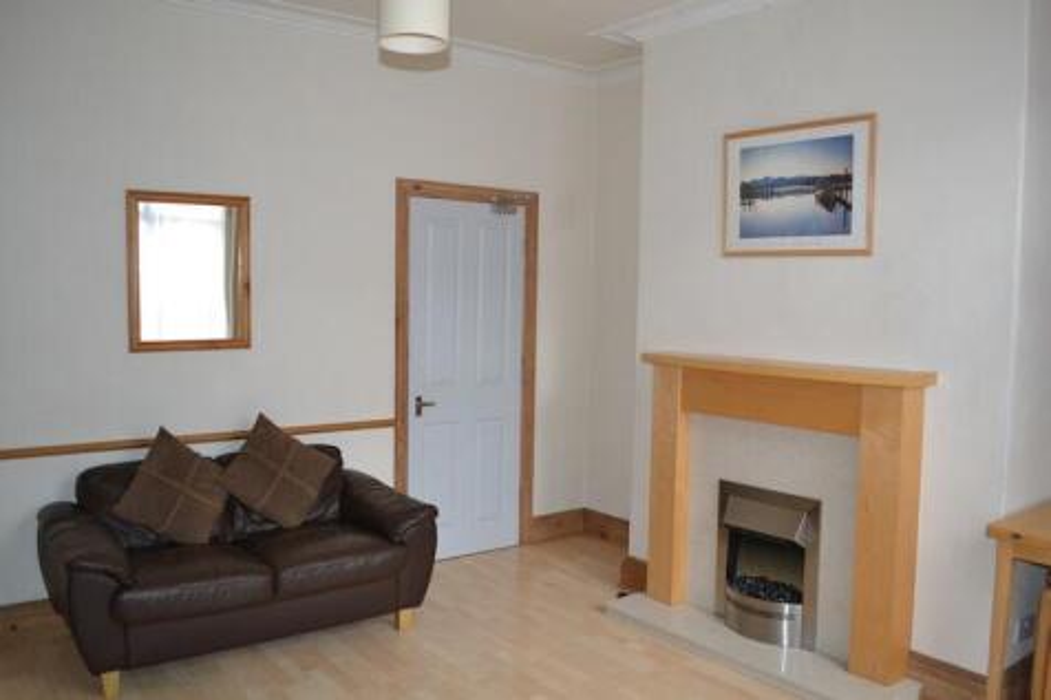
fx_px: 875
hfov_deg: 61.9
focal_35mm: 30
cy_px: 350
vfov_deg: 43.6
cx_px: 526
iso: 1400
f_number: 3.8
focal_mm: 20
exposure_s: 1/60
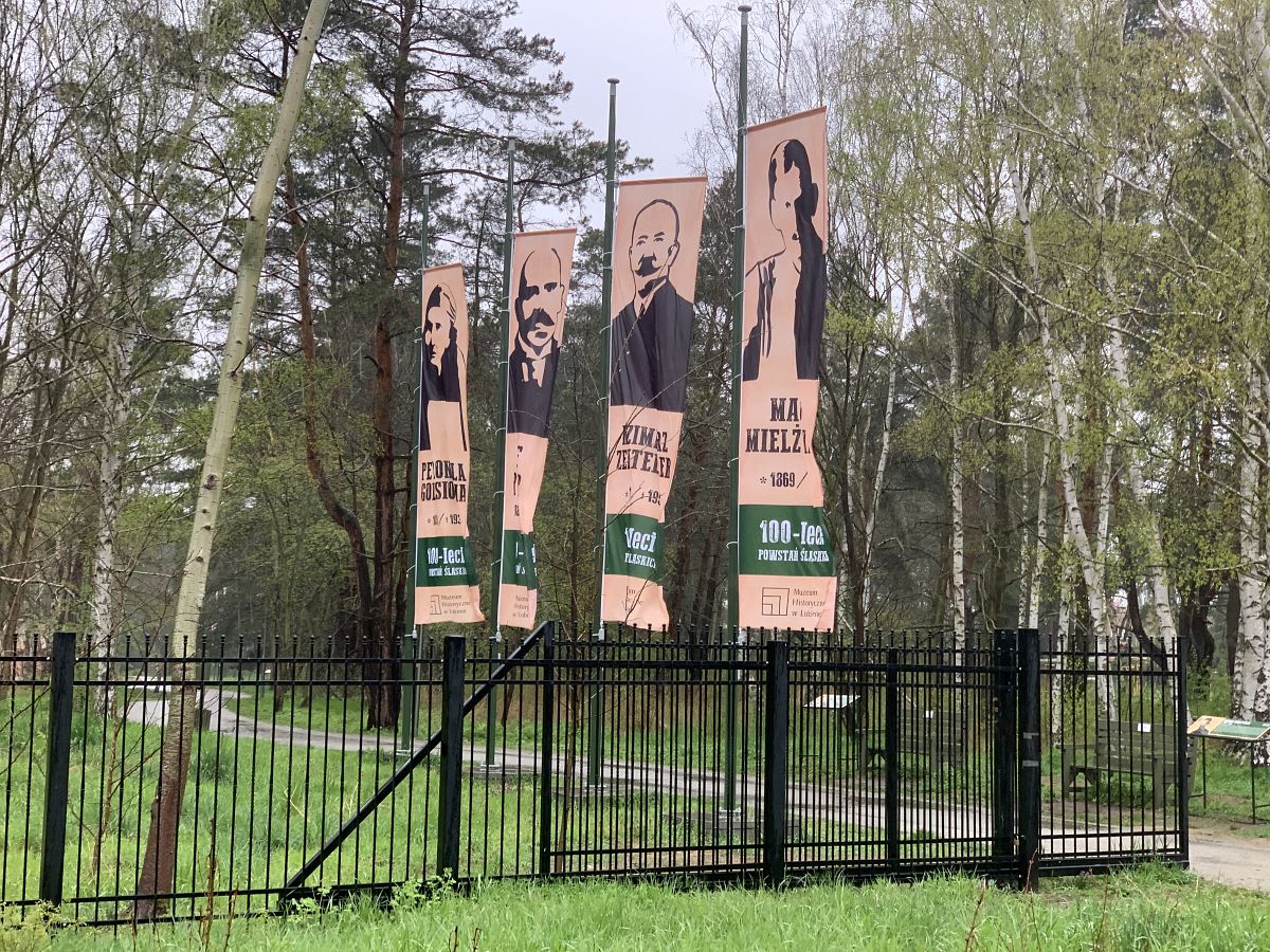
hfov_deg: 36.8
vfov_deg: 28.0
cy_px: 476
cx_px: 635
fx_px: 1908
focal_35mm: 52
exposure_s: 1/122
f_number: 2.4
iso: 40
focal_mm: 6
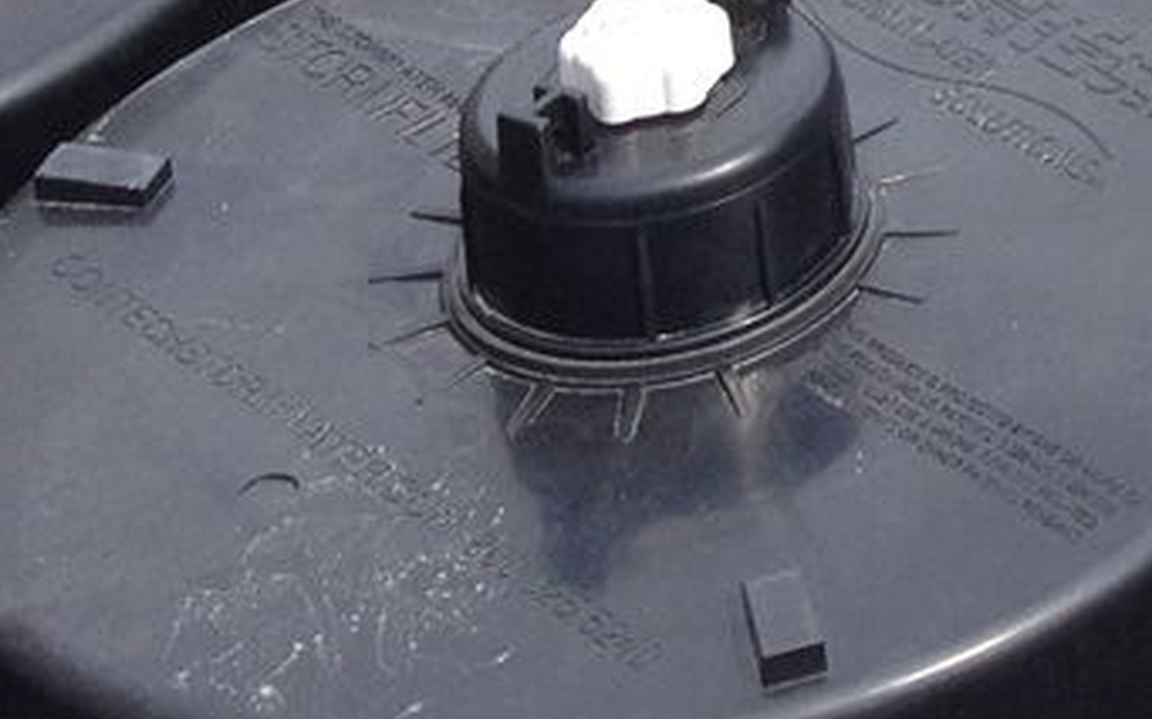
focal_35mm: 174
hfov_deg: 11.1
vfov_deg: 7.0
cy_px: -1148
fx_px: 5462
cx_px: 2206
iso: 64
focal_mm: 4.28
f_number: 2.4
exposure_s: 1/613
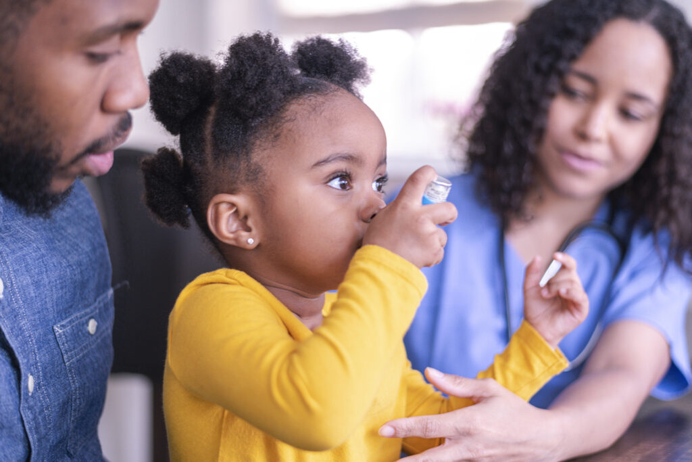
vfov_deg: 27.0
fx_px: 961
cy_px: 231
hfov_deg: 39.6
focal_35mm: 50
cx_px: 346
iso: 1000
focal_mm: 50
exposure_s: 1/200
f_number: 2.2
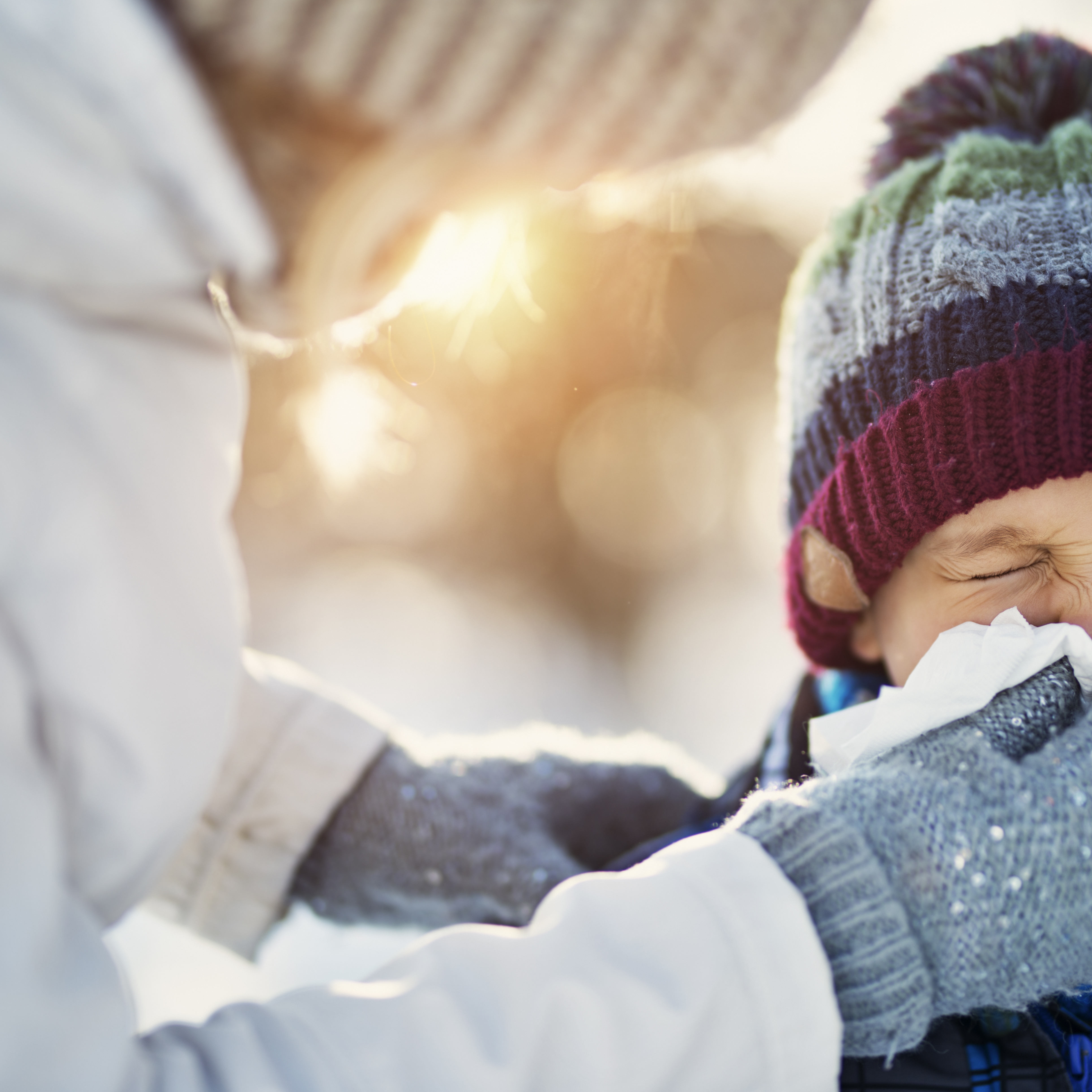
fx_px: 3890
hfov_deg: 16.0
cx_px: 681
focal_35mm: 109
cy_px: 544
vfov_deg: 16.0
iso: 100
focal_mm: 85
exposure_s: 1/1000
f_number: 1.4
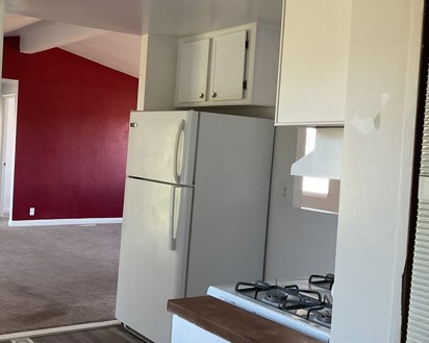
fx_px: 558
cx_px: 106
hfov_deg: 40.8
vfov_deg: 34.1
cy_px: 166
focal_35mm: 44
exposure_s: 1/60
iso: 64
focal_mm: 3
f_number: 1.8
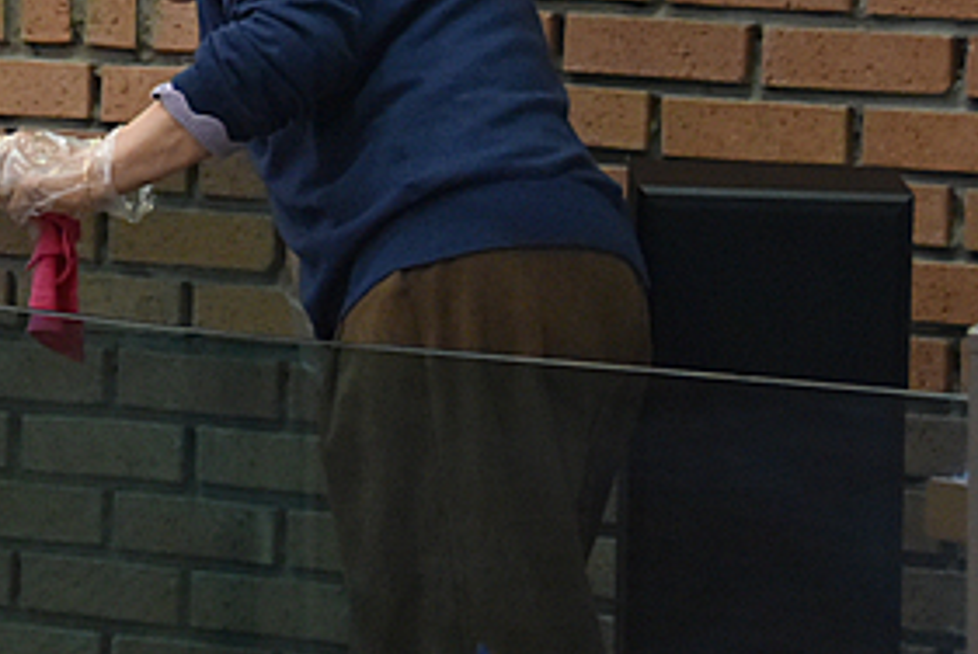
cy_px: -9
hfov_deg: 7.2
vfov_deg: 4.8
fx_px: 7723
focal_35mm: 284
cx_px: -150
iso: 2500
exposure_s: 1/125
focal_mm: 78
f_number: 5
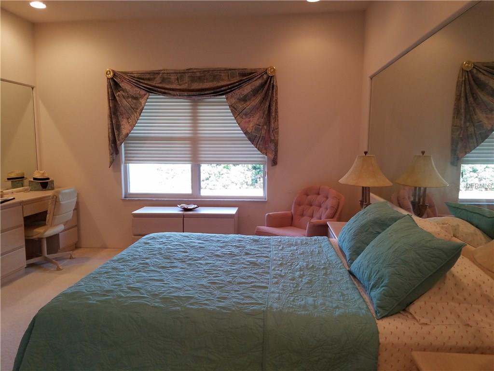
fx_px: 371
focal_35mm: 26
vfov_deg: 53.1
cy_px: 186
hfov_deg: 67.3
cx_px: 247
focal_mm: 4.2
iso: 80
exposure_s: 1/60
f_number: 1.7
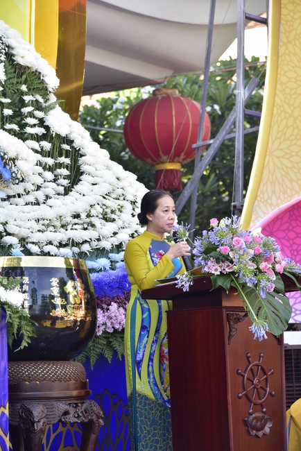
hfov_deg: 11.4
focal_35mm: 120
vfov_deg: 17.1
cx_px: 150
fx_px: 1503
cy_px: 226
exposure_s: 1/100
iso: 250
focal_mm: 120
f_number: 5.6
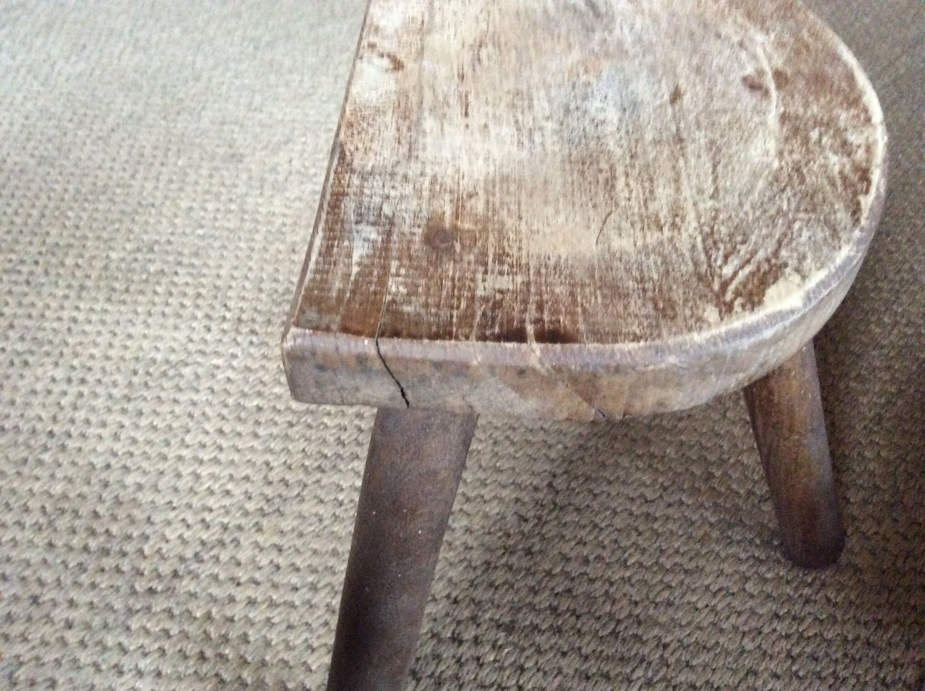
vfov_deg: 44.1
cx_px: 462
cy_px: 346
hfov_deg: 56.9
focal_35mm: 32
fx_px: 854
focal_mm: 3.3
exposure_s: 1/17
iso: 400
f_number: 2.4
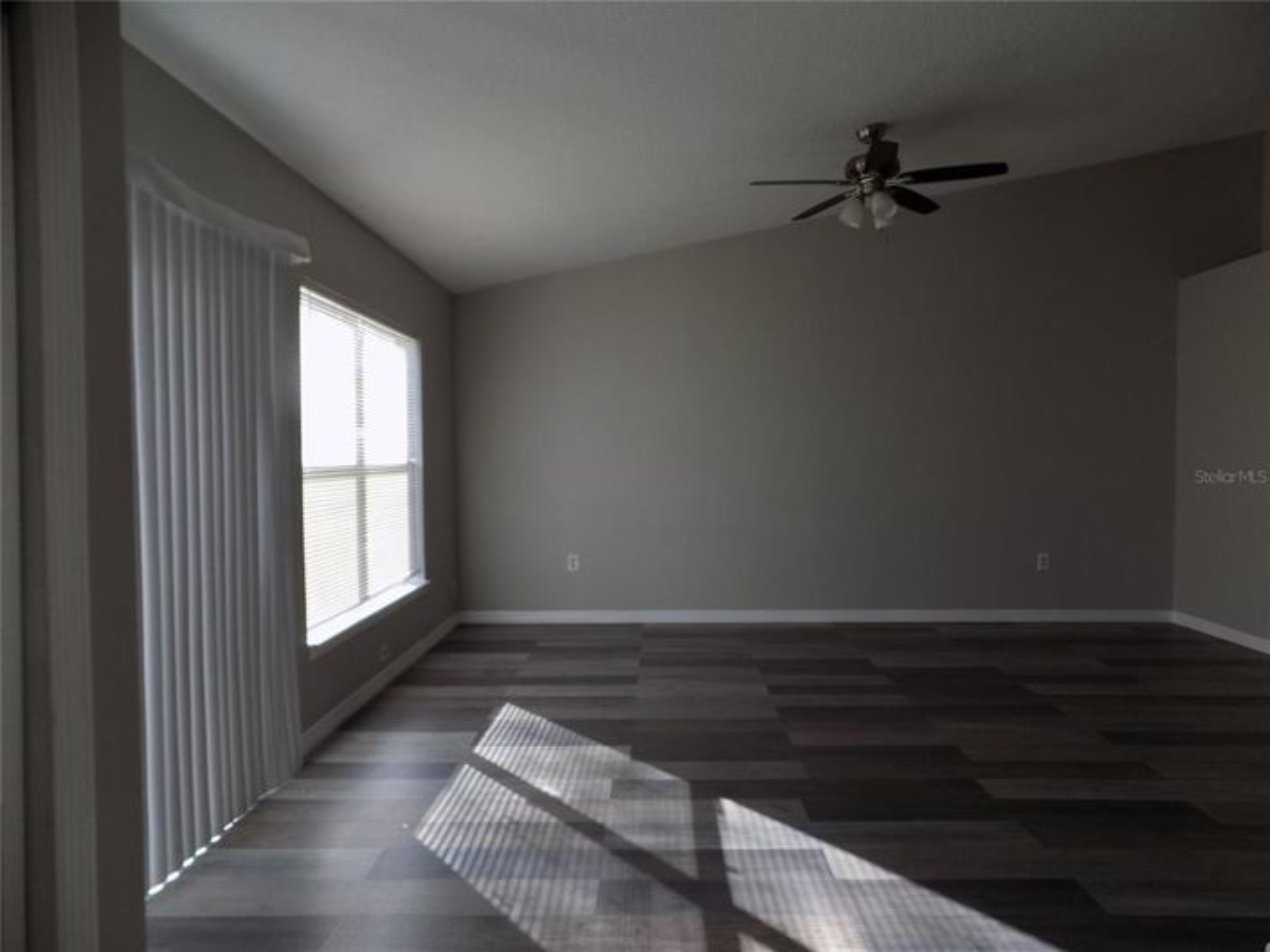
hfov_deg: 74.0
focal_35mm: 23
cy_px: 476
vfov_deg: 58.8
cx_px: 635
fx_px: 843
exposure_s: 1/125
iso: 80
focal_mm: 4
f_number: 3.1
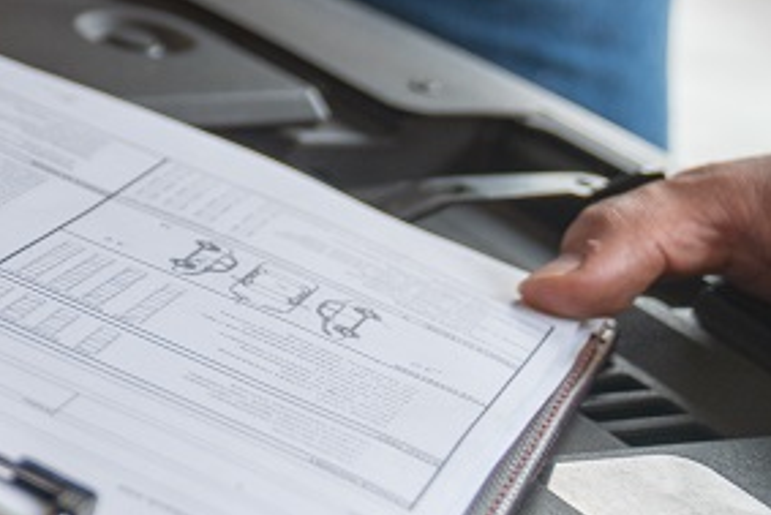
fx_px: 2635
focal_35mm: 123
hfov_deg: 14.0
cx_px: -771
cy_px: -379
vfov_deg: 10.6
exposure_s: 1/100
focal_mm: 29
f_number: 2.8
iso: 50
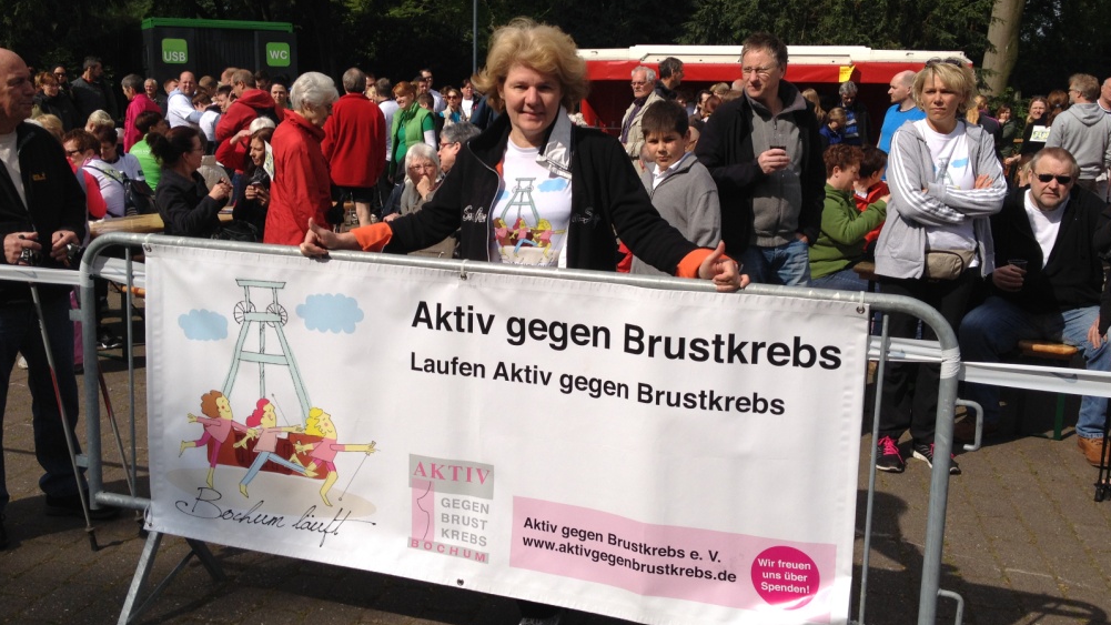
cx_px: 549
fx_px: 1149
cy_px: 274
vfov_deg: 30.4
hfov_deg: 51.6
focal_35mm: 39
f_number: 2.4
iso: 50
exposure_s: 1/2907
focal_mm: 4.28
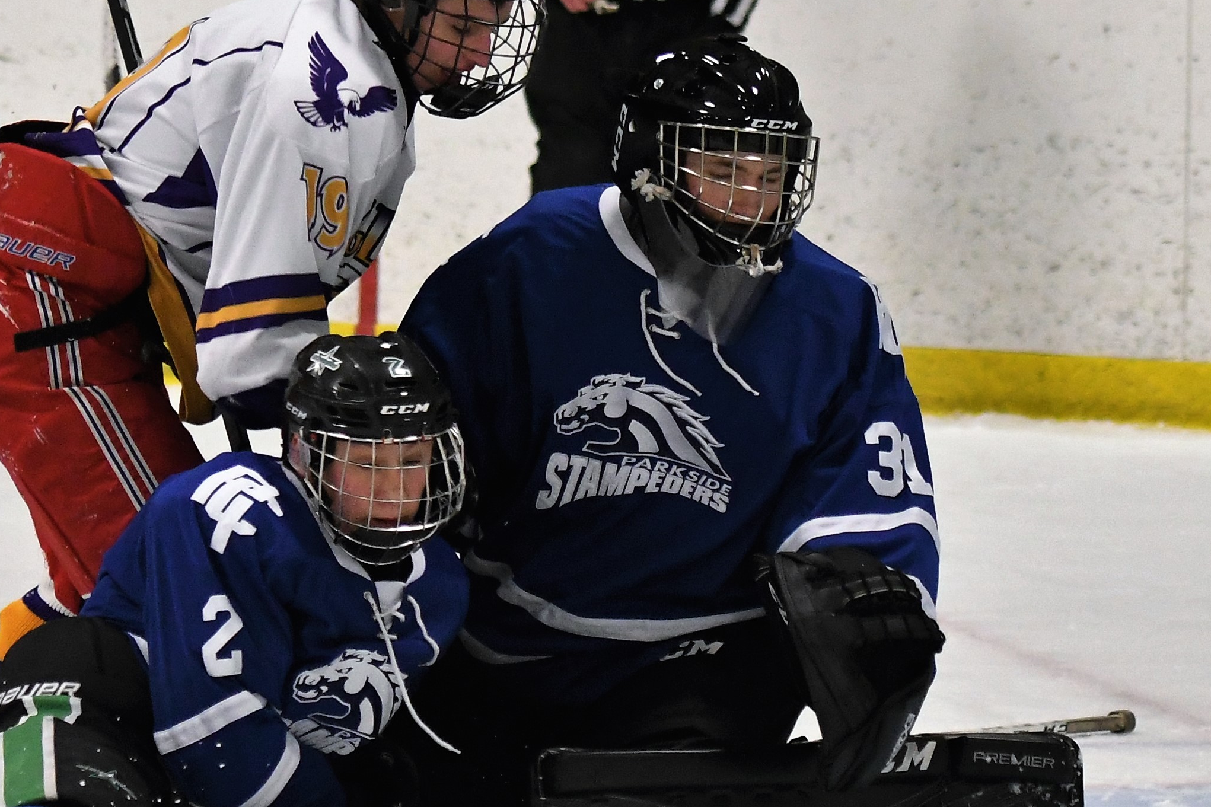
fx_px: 5751
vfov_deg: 8.0
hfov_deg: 12.0
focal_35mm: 171
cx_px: 363
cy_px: 538
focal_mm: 70
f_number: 2.8
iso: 2800
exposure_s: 1/800
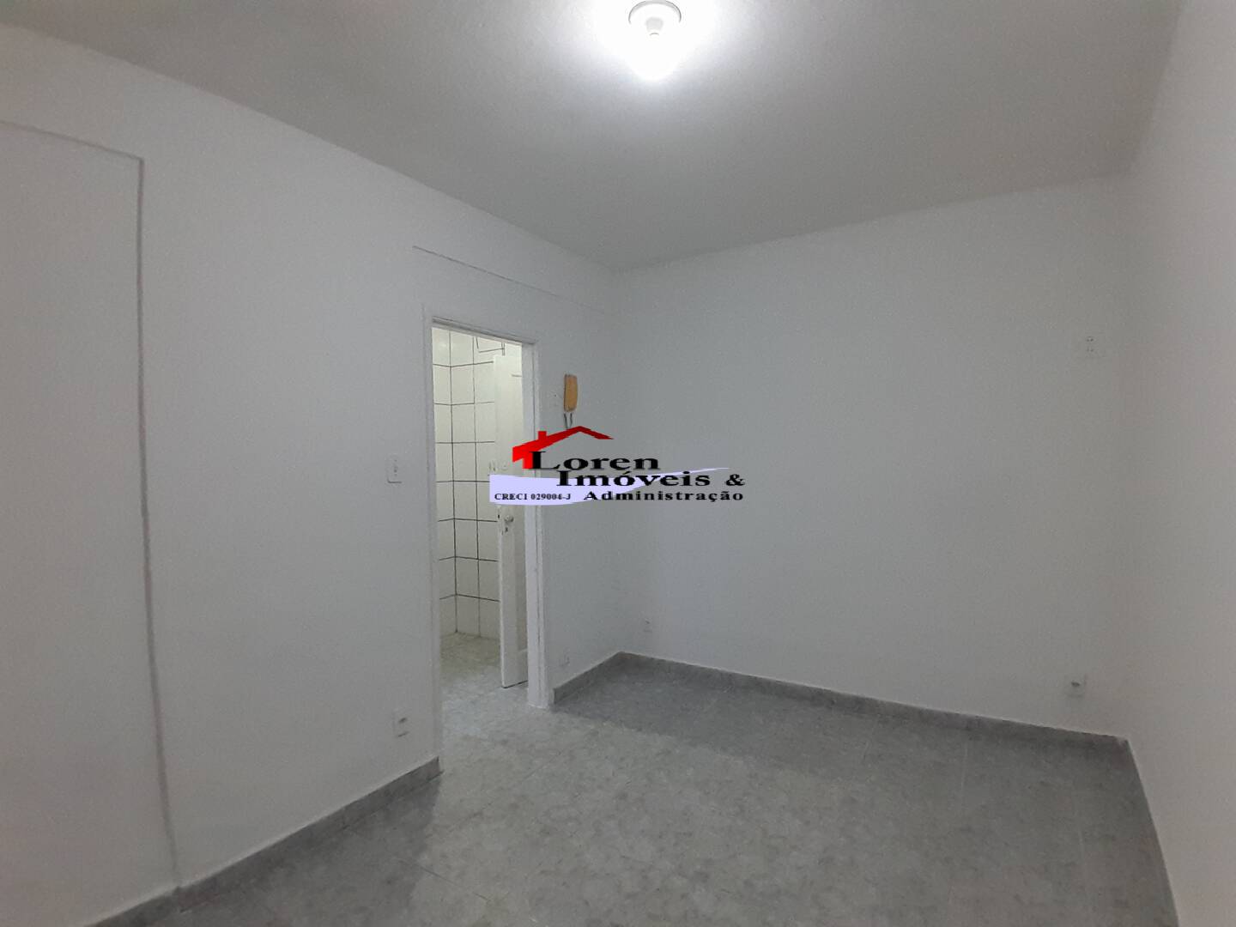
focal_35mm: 17
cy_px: 464
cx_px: 618
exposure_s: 1/40
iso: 160
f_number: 2.2
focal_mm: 1.46
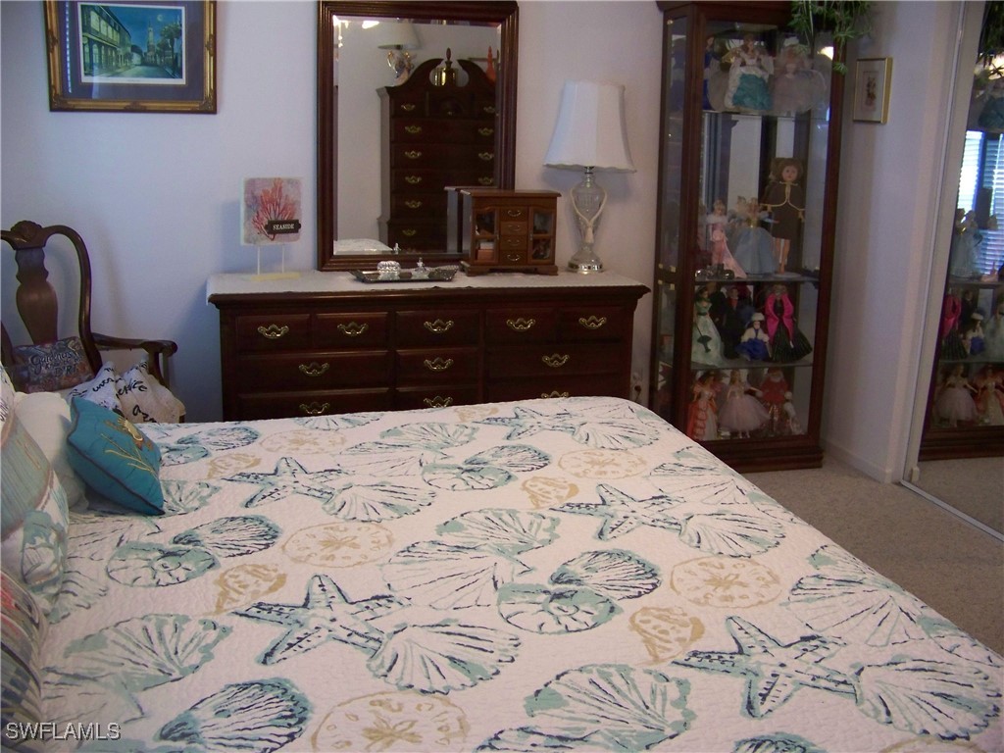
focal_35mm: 36
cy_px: 376
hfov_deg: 51.4
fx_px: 1044
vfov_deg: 39.7
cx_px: 502
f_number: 2.8
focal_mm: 5.85
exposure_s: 1/30
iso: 200
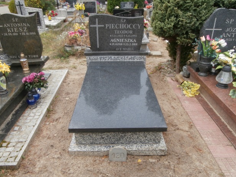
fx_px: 170
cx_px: 123
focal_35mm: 25
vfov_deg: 54.8
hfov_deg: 69.4
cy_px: 89
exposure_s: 1/250
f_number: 3
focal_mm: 4.2
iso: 100
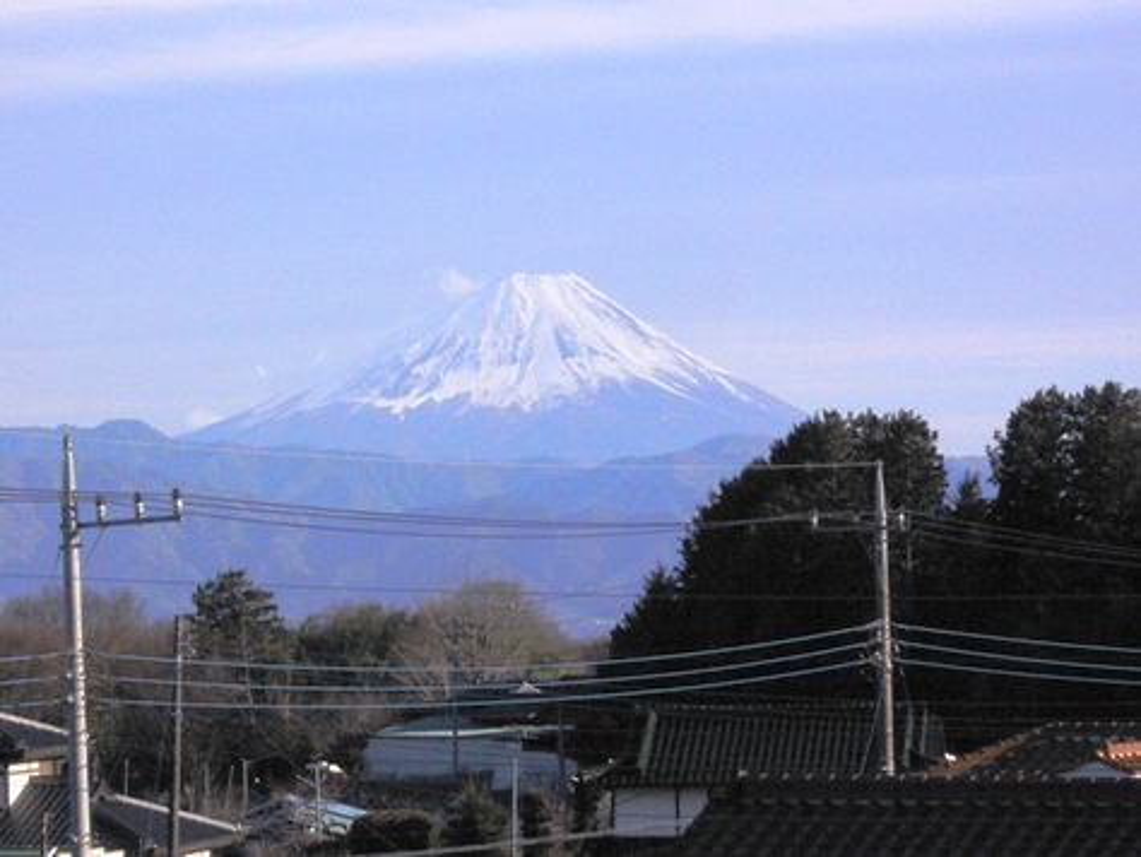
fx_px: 3463
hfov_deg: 18.7
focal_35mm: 105
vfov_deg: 14.1
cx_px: 570
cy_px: 428
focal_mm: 17.4
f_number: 10
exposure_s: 1/500
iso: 400
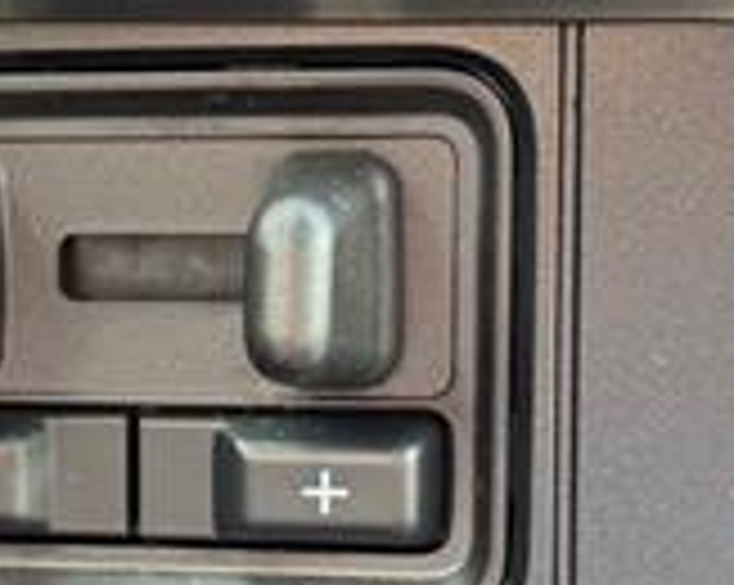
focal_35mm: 184
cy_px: 612
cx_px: -437
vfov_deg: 8.3
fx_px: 3992
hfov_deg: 10.1
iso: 250
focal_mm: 6.76
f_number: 1.78
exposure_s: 1/60
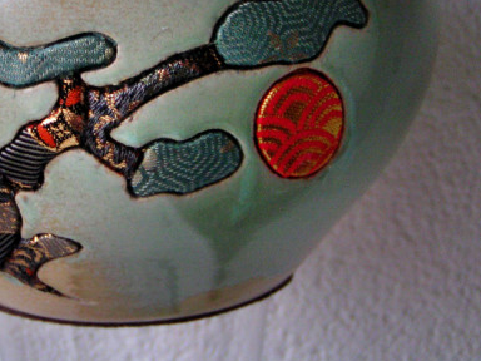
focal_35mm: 105
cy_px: 78
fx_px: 1459
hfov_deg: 18.6
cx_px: 99
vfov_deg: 14.0
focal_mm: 9.7
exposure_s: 1/30
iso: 200
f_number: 3.2
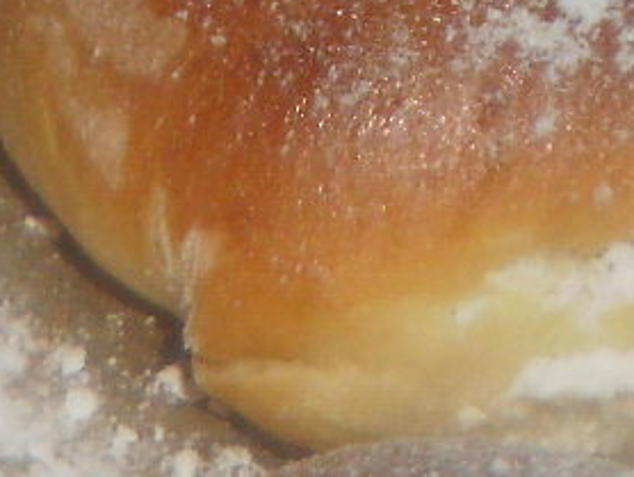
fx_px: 3795
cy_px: 1082
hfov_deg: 9.3
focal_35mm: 207
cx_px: -303
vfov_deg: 6.9
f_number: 3.1
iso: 125
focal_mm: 6.3
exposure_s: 1/30
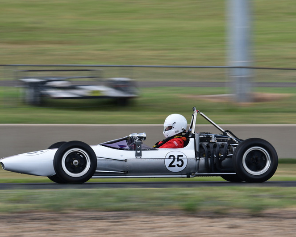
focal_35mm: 289
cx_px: 156
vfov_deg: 5.4
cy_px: 119
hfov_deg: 6.7
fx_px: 2531
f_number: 10
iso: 200
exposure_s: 1/125
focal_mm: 170
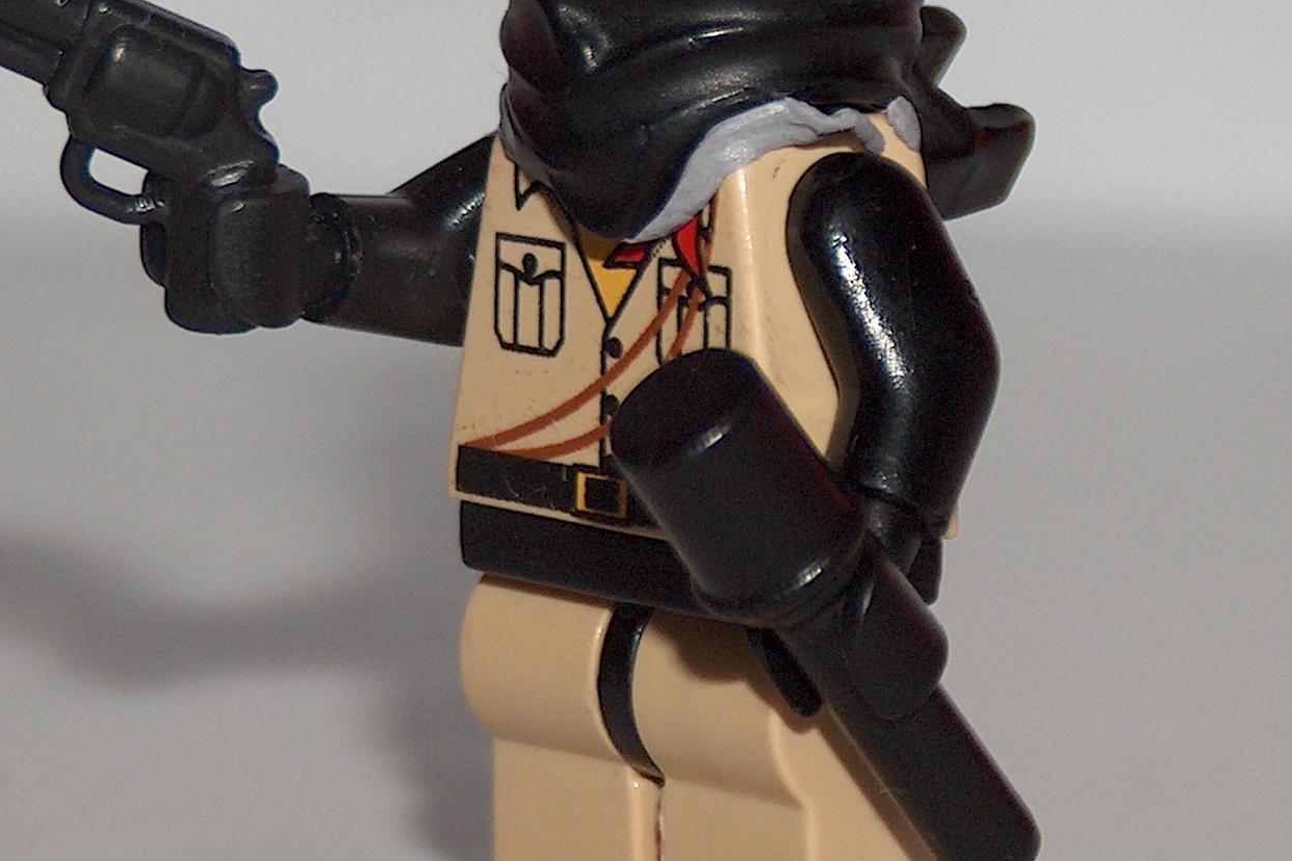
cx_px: 706
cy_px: 115
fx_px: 7751
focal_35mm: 216
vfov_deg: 6.3
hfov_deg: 9.5
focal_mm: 20.29
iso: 100
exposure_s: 1/125
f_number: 2.9
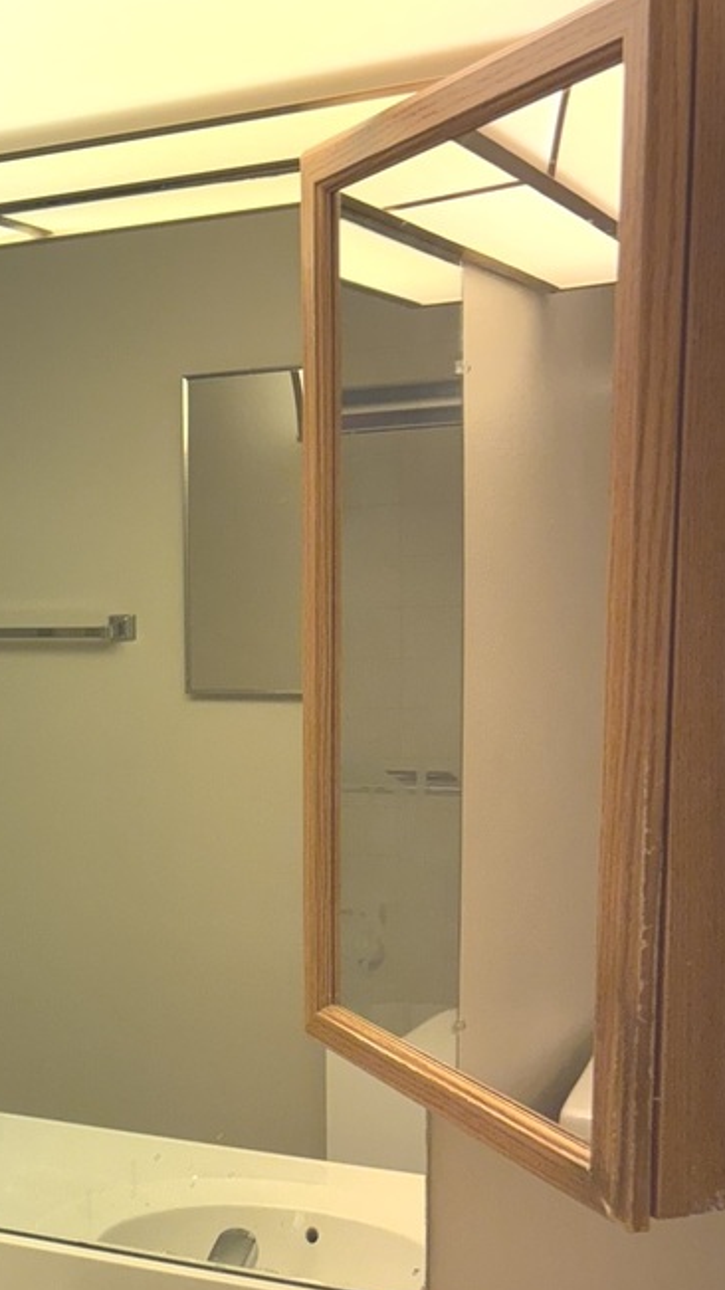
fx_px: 1607
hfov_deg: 24.0
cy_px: 797
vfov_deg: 43.4
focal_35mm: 47
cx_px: -50
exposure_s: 1/197
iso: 125
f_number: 1.6
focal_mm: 5.96
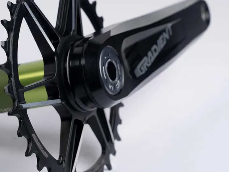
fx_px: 761
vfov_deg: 12.9
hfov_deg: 17.1
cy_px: 85
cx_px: 111
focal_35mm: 115
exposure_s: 1/125
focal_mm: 105
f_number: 14
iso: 100
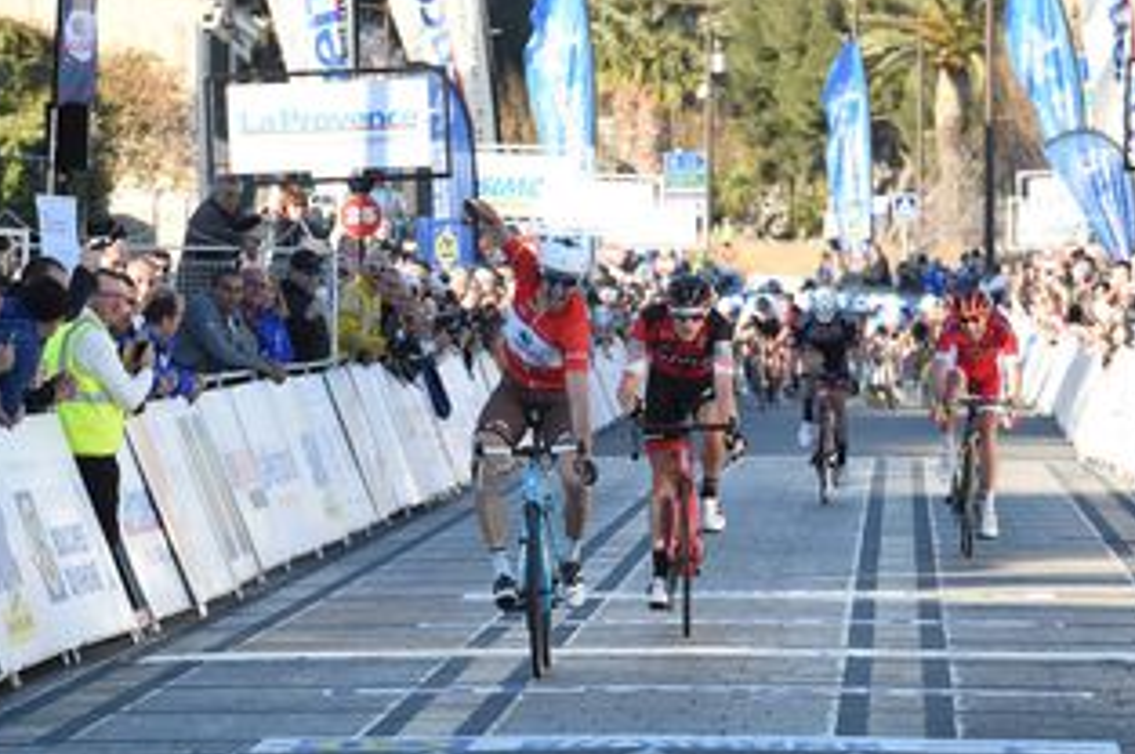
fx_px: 9070
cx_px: 584
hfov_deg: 7.2
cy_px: 411
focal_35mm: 288
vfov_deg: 4.8
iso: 3200
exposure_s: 1/2000
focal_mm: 200
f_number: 9
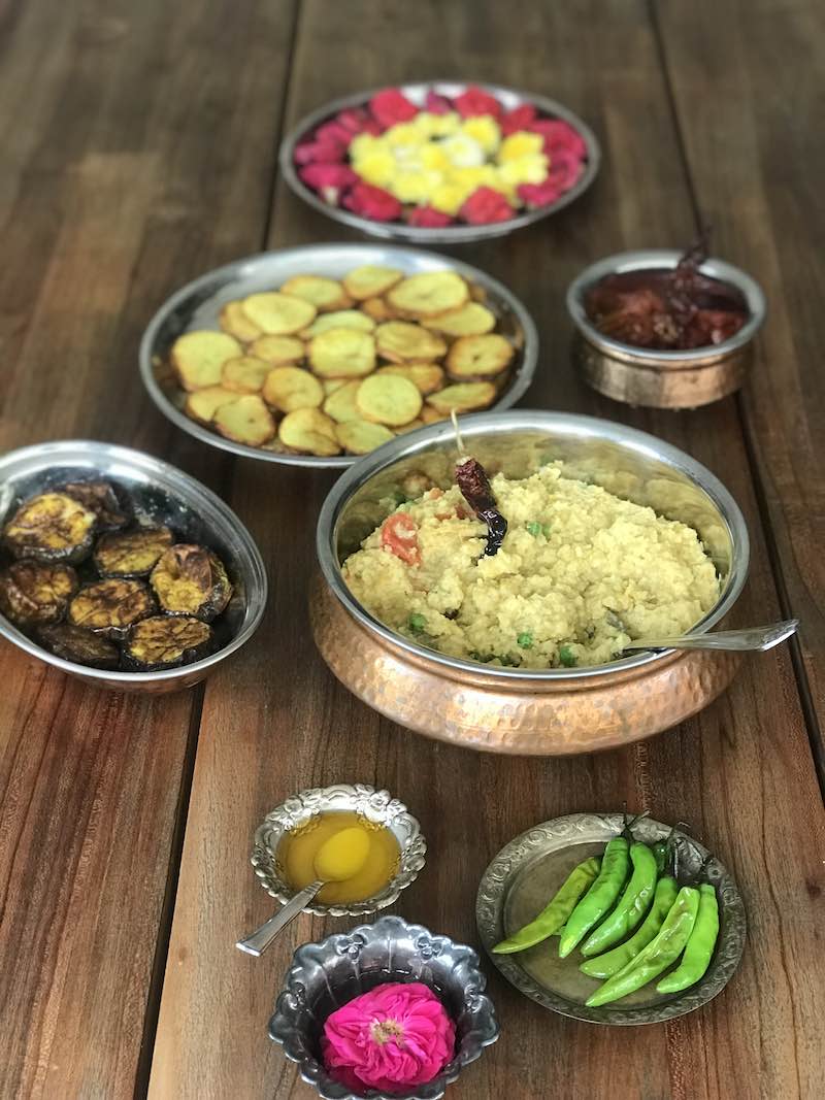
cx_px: 412
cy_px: 550
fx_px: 1812
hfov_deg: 25.7
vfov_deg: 33.8
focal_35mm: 57
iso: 125
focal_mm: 6.6
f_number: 2.8
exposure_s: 1/50
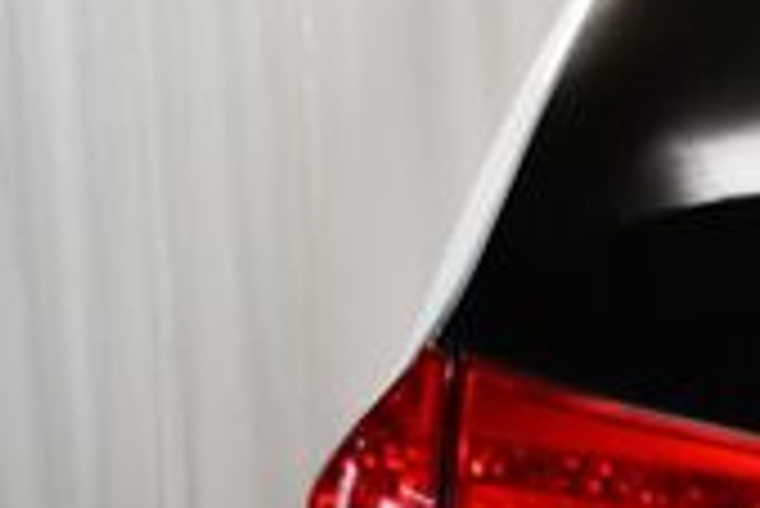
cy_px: 620
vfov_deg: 7.5
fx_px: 3845
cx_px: 1412
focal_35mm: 182
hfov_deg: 10.5
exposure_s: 1/160
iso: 800
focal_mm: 24
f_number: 4
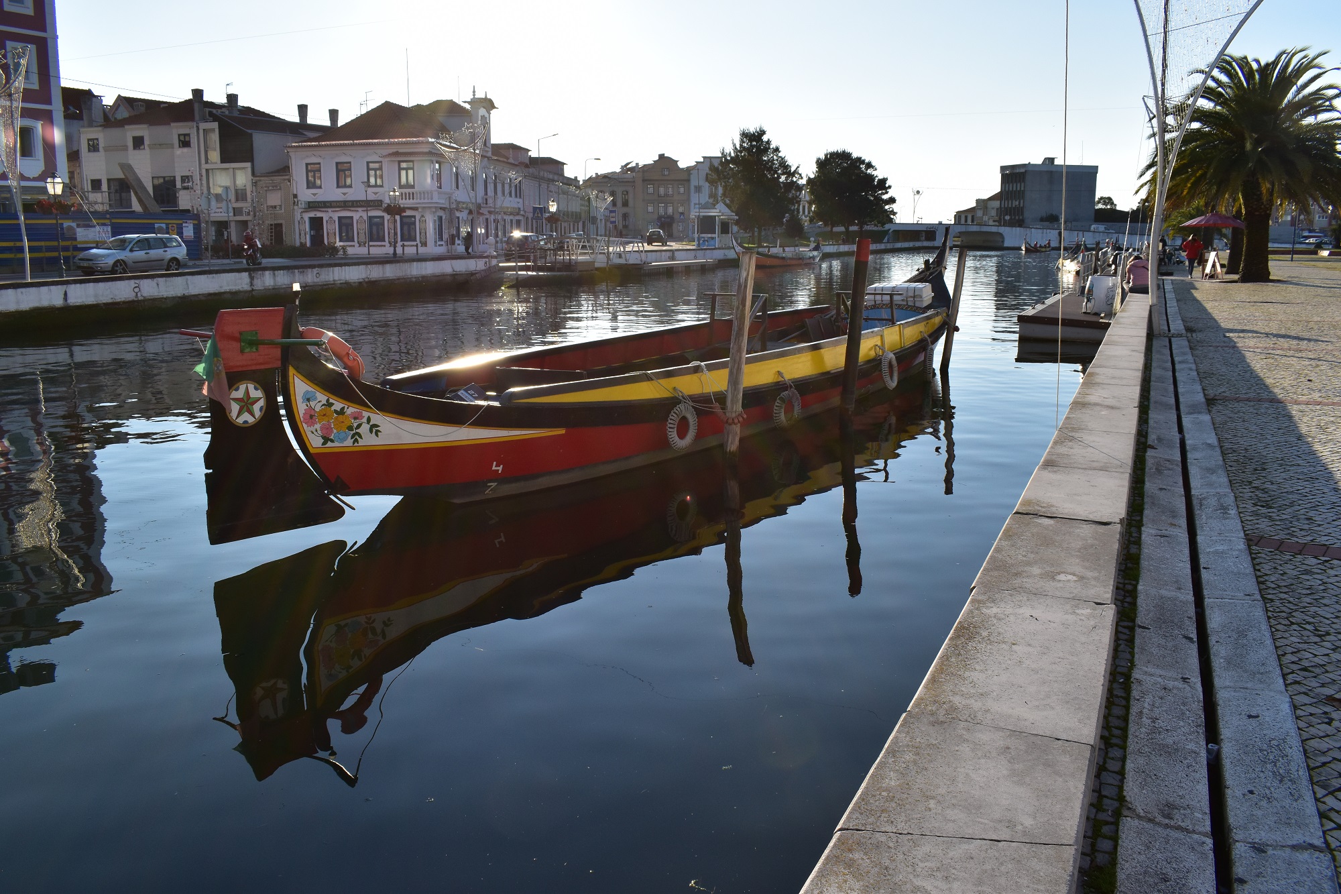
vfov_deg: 47.9
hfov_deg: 67.4
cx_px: 670
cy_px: 447
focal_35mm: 27
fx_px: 1006
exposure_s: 1/500
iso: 360
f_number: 11
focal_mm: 18
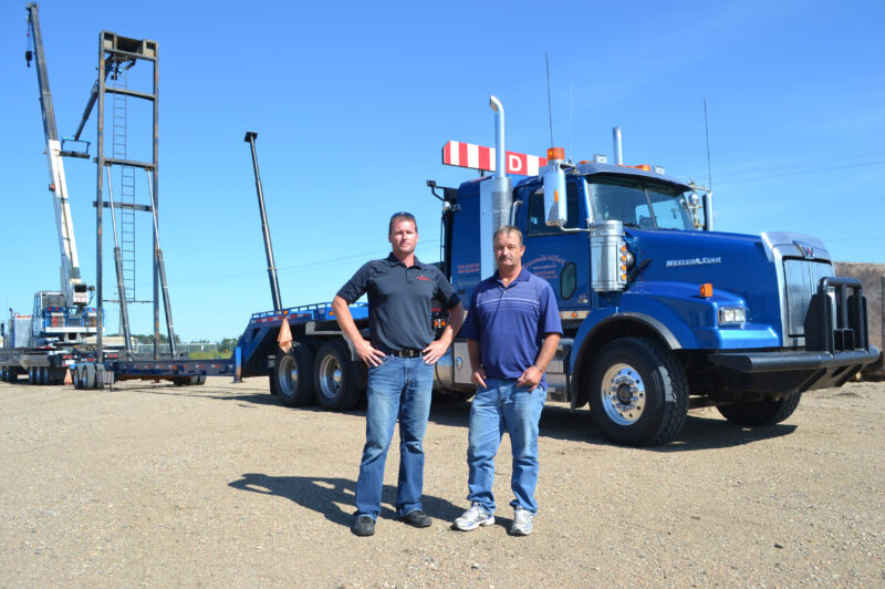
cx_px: 442
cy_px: 294
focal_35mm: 30
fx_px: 737
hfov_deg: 62.0
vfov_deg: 43.5
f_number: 7.1
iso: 100
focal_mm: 20
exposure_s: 1/200
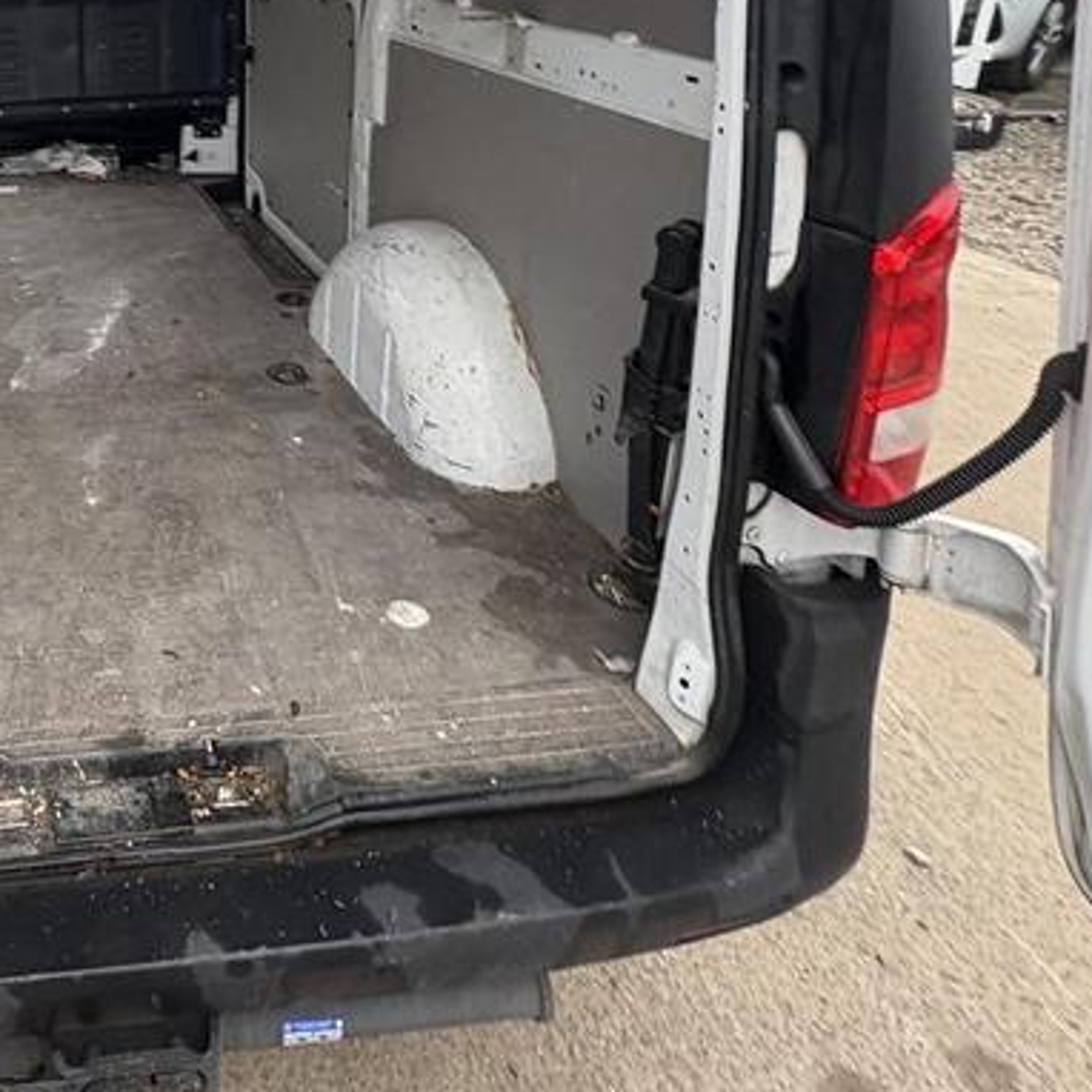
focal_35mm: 29
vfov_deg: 51.4
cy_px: 186
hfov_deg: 47.6
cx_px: 37
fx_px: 1035
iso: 160
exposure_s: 1/99
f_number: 2.2
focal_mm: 2.22
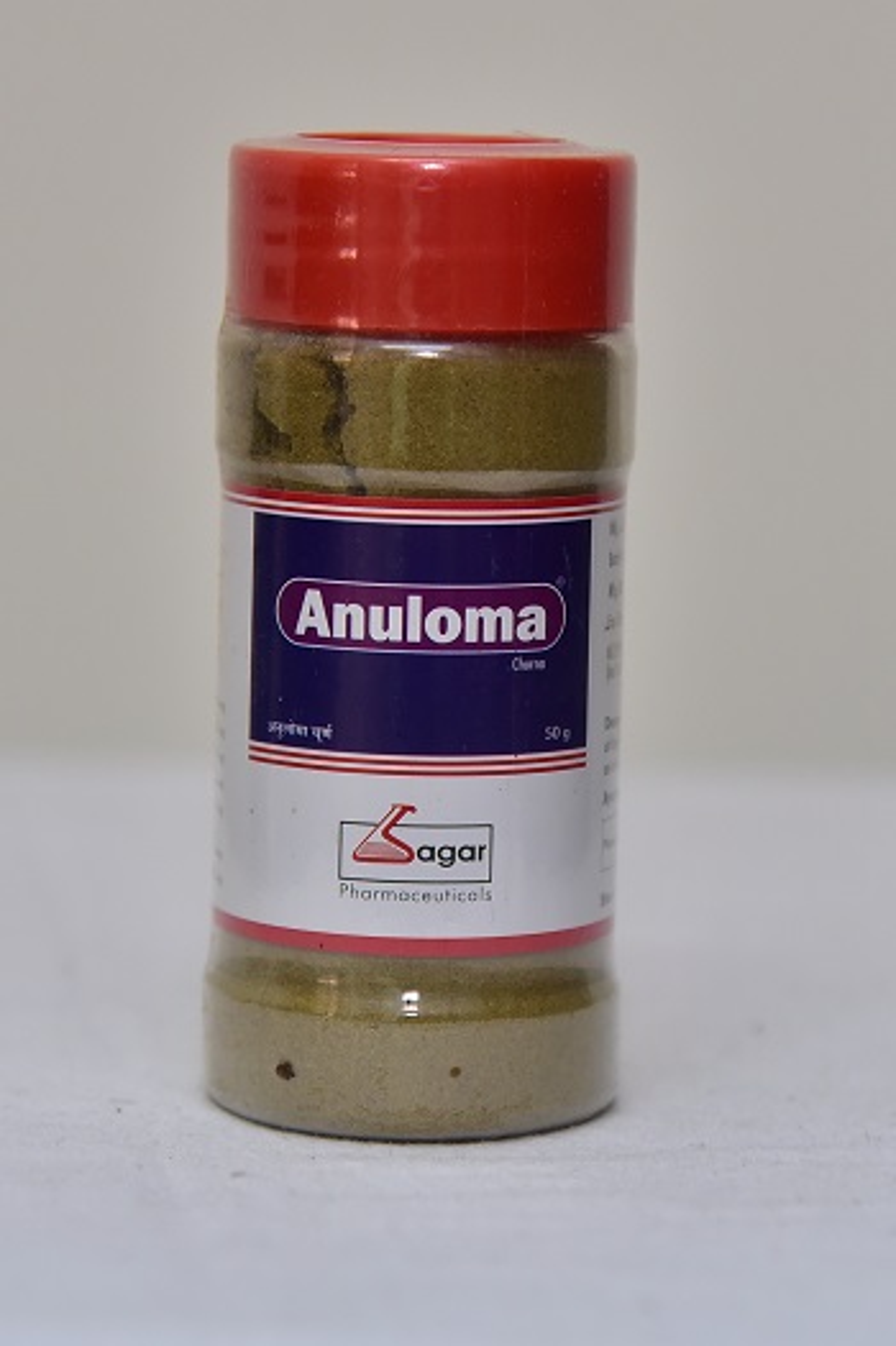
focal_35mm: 105
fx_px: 3925
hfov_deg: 13.0
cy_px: 673
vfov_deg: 19.5
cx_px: 448
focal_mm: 105
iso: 1600
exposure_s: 1/160
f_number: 5
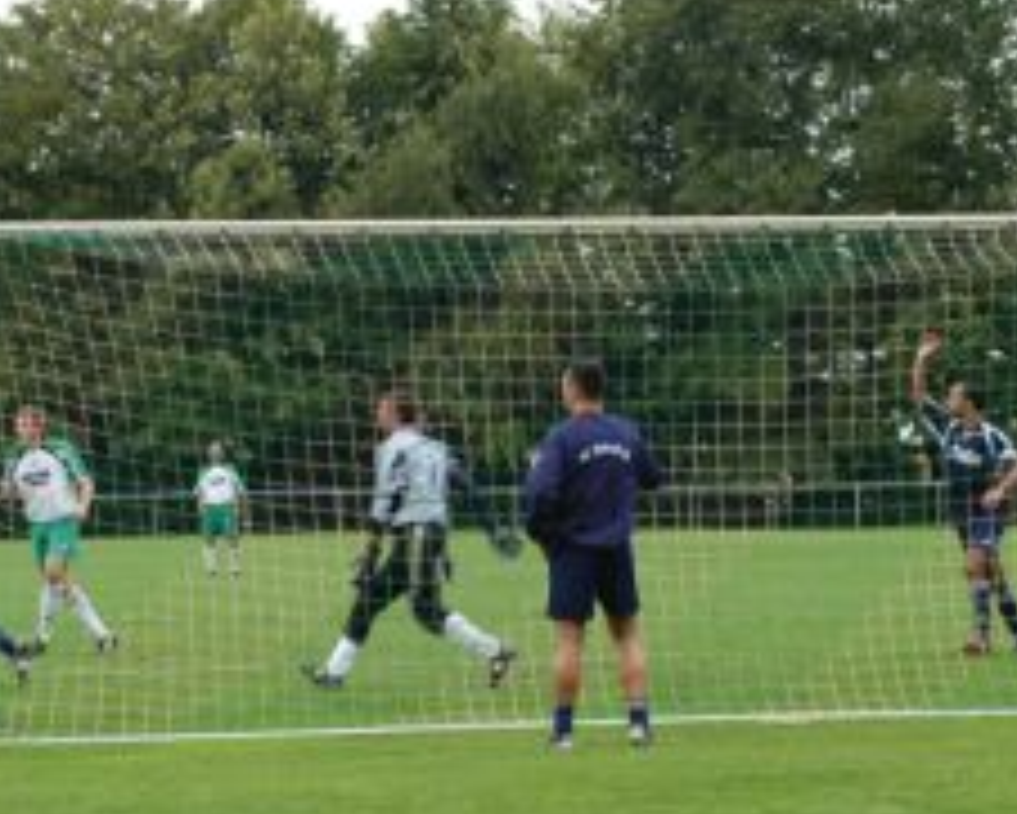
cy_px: 567
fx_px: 5992
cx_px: 356
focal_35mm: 199
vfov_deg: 7.8
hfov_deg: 9.7
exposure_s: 1/125
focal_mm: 80
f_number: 5.6
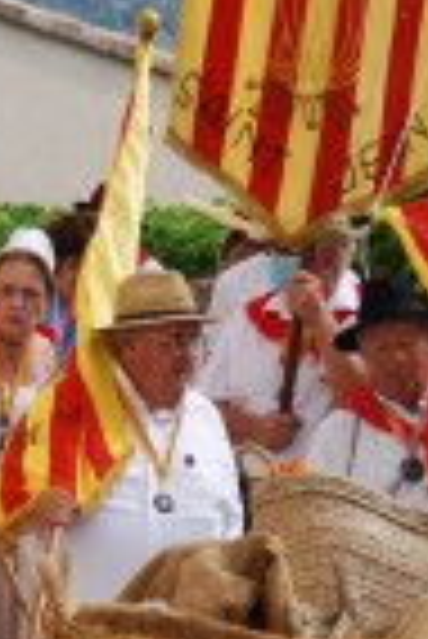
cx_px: -99
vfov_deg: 4.0
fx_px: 9232
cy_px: 652
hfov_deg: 2.7
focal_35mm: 519
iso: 400
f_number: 7.1
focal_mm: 82
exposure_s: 1/800
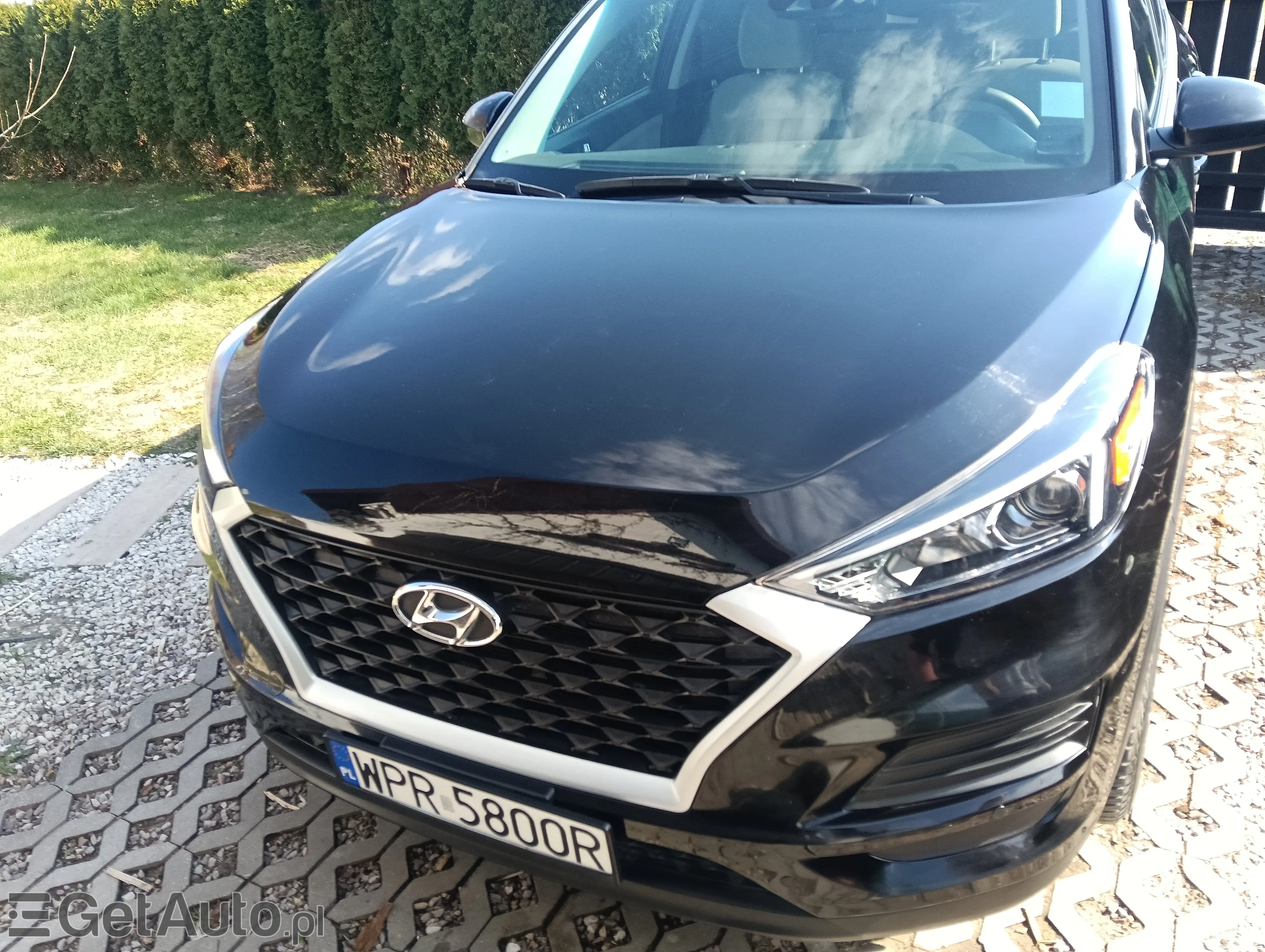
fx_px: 988
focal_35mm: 27
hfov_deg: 65.3
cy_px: 476
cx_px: 632
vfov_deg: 51.5
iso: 50
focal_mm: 3.98
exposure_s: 1/108
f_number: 1.8
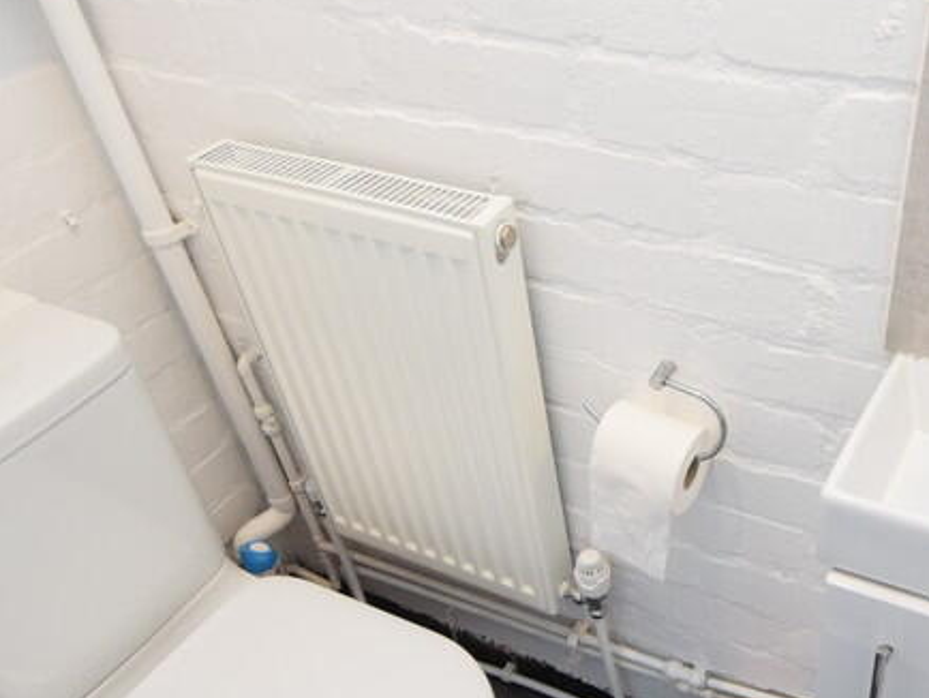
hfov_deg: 51.9
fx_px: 913
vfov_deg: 41.0
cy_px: 494
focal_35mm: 34
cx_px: 683
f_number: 3.5
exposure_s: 1/60
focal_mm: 10
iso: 1000
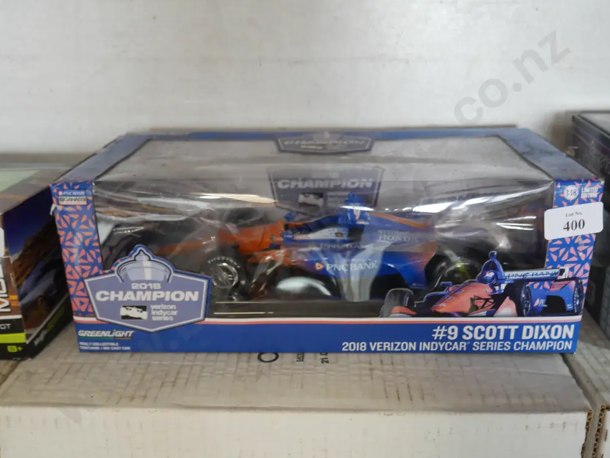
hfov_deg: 52.6
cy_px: 229
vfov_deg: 40.7
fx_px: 617
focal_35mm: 35
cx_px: 311
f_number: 4
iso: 1250
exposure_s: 1/60
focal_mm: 17
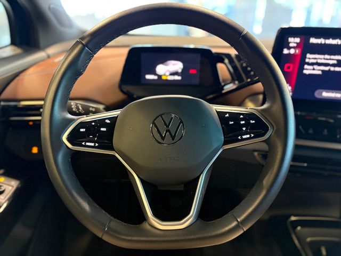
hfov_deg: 67.3
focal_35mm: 26
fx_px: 256
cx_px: 170
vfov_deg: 53.1
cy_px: 128
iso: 640
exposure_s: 1/40
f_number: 1.6
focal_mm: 5.96
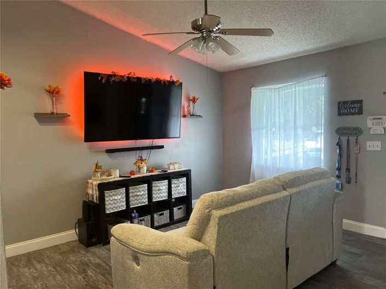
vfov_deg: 53.0
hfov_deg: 67.3
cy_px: 144
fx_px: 290
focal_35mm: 26
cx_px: 193
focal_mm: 5.1
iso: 500
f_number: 1.6
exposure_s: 1/60
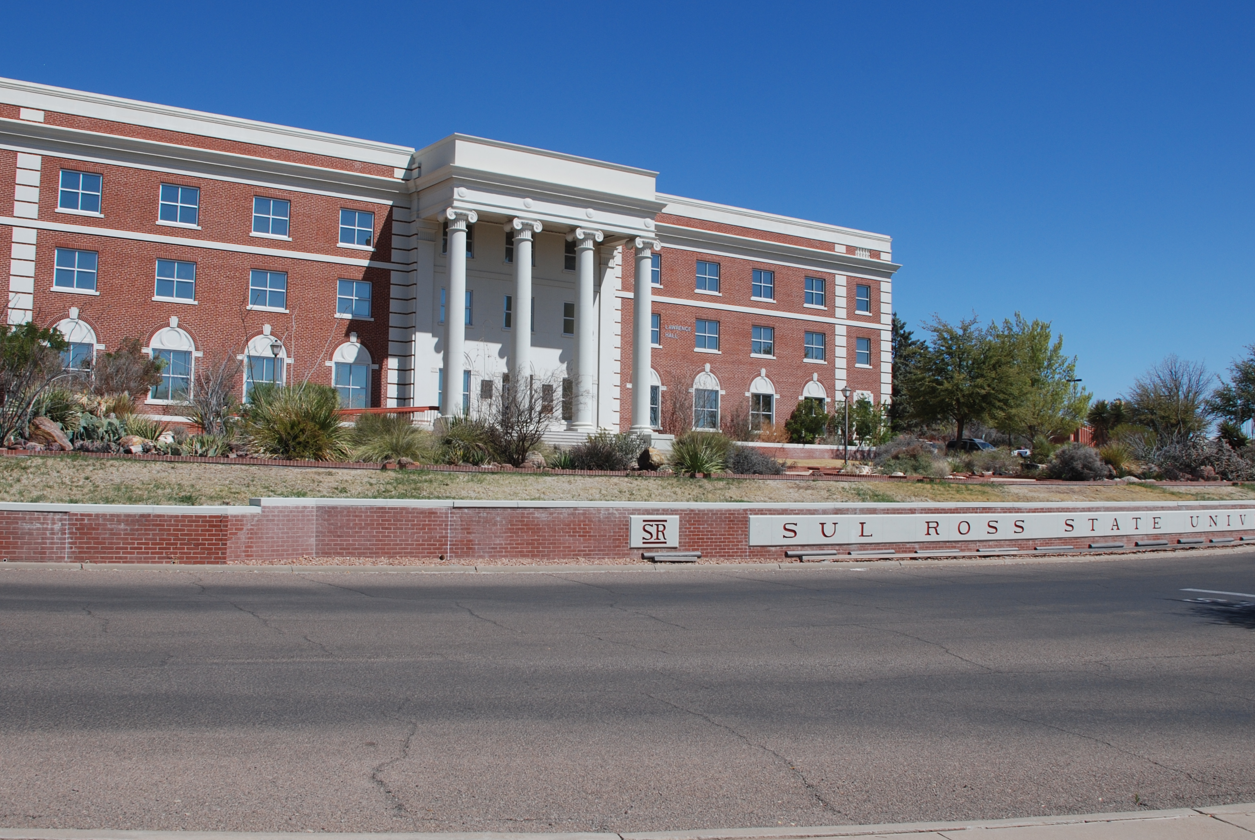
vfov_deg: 39.0
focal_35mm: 34
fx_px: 1187
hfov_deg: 55.7
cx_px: 599
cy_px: 387
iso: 100
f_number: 8
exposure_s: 1/250
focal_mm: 18
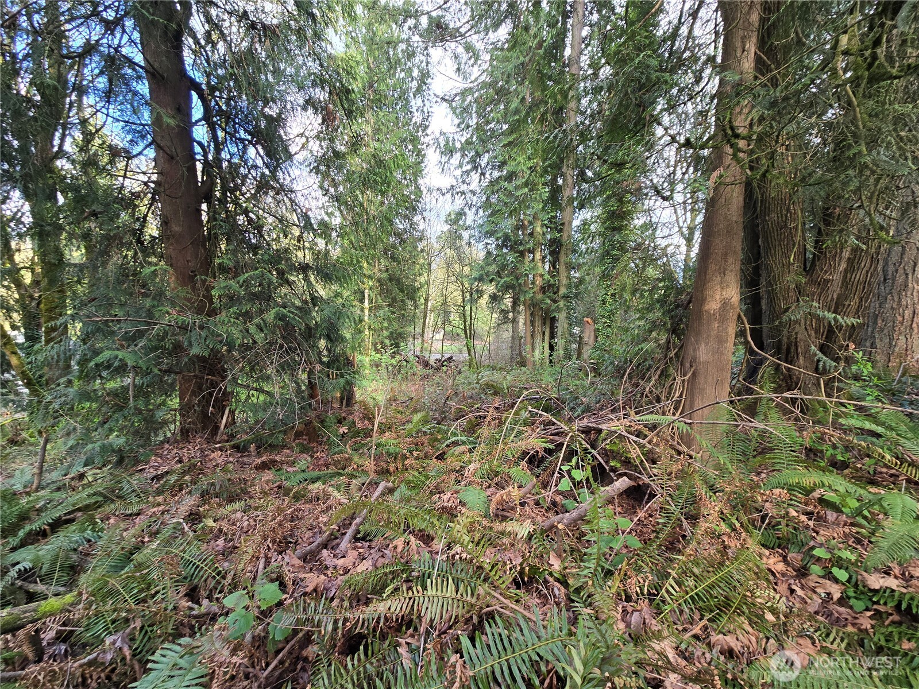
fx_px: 345
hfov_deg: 106.2
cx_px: 460
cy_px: 344
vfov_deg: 89.9
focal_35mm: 13
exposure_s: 1/120
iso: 64
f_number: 2.2
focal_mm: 2.2
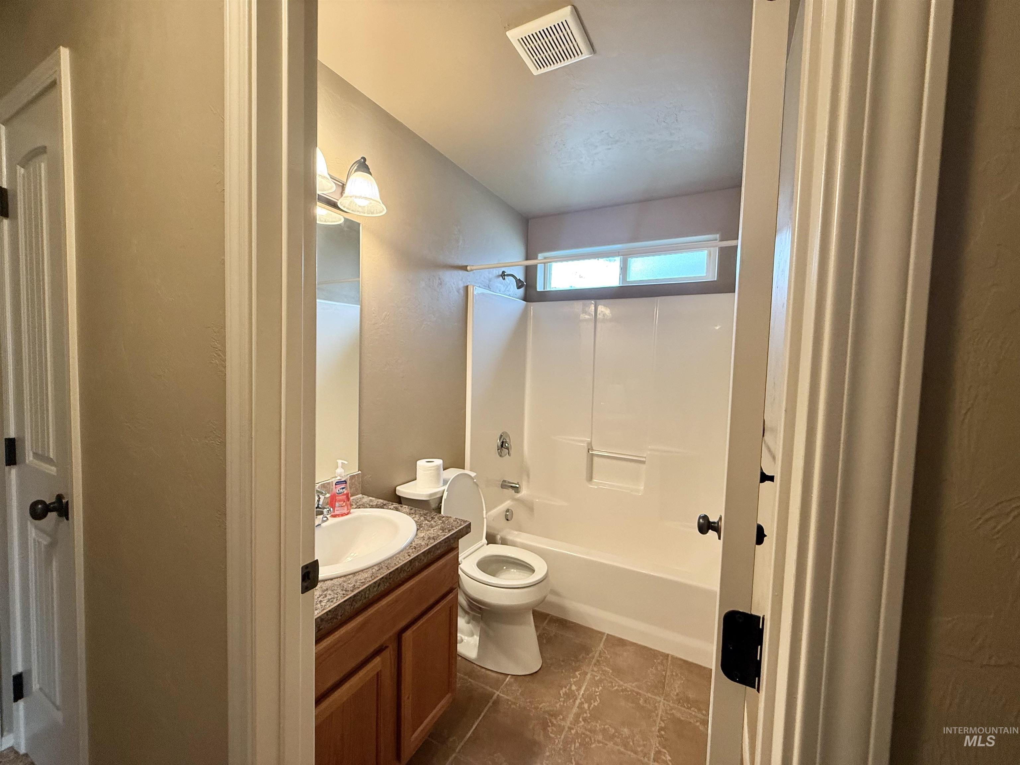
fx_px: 413
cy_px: 382
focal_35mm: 14
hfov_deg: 102.1
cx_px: 510
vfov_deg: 85.7
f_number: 2.2
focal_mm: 2.22
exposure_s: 1/60
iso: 200
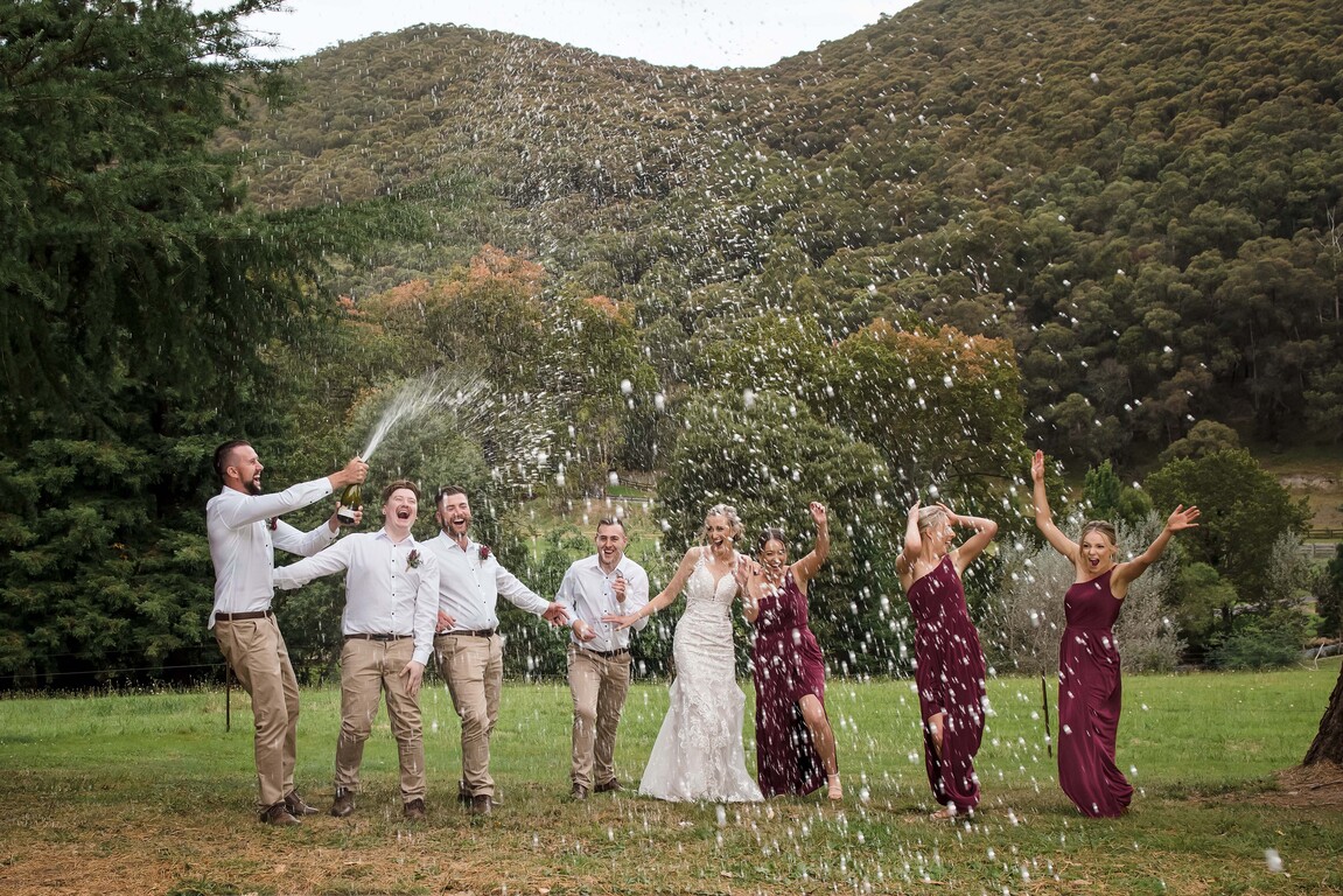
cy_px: 448
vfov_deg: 45.0
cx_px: 672
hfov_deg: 63.6
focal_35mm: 29
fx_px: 1082
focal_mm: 29
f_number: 6.3
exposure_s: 1/200
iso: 1000
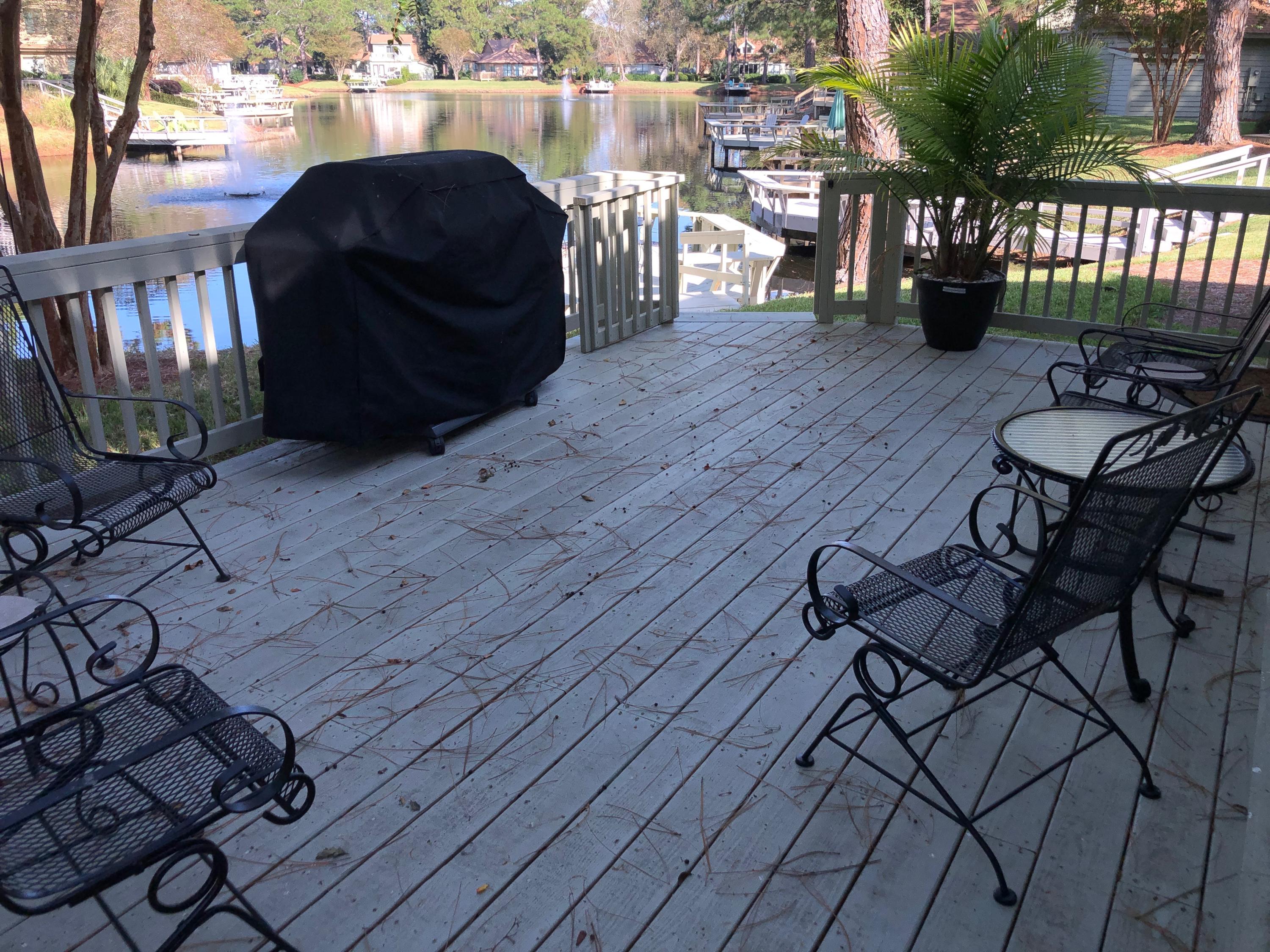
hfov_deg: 63.4
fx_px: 1027
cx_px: 635
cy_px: 476
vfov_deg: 49.7
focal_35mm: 28
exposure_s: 1/684
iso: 20
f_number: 1.8
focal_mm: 3.99
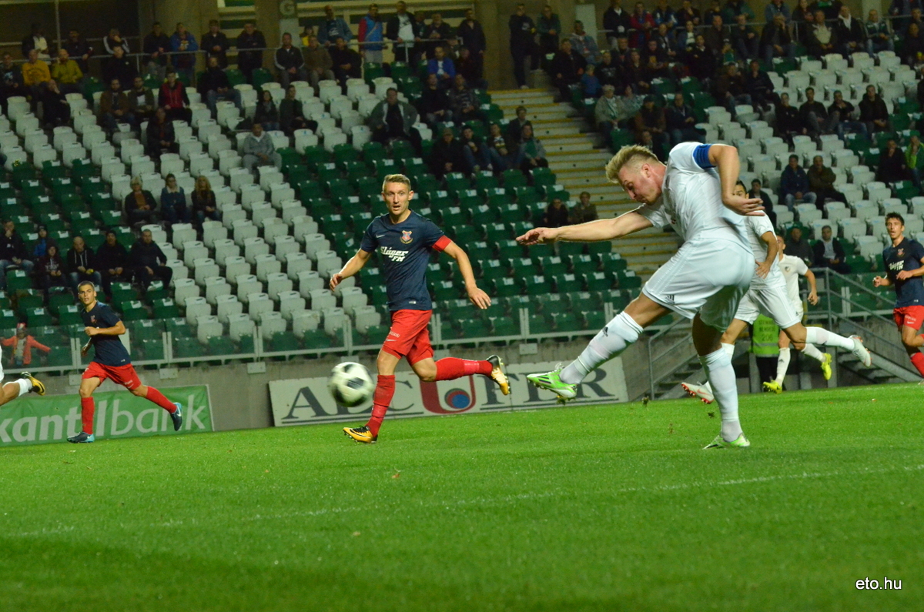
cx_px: 462
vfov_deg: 7.3
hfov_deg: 11.0
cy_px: 306
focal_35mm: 188
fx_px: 4803
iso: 5000
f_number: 6.3
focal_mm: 125
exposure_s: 1/640
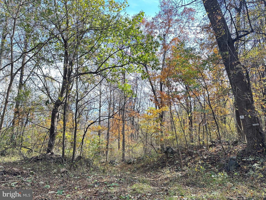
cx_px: 133
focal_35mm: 24
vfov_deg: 56.8
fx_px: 184
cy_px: 100
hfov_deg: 71.6
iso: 80
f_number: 1.78
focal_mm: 6.86
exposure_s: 1/383
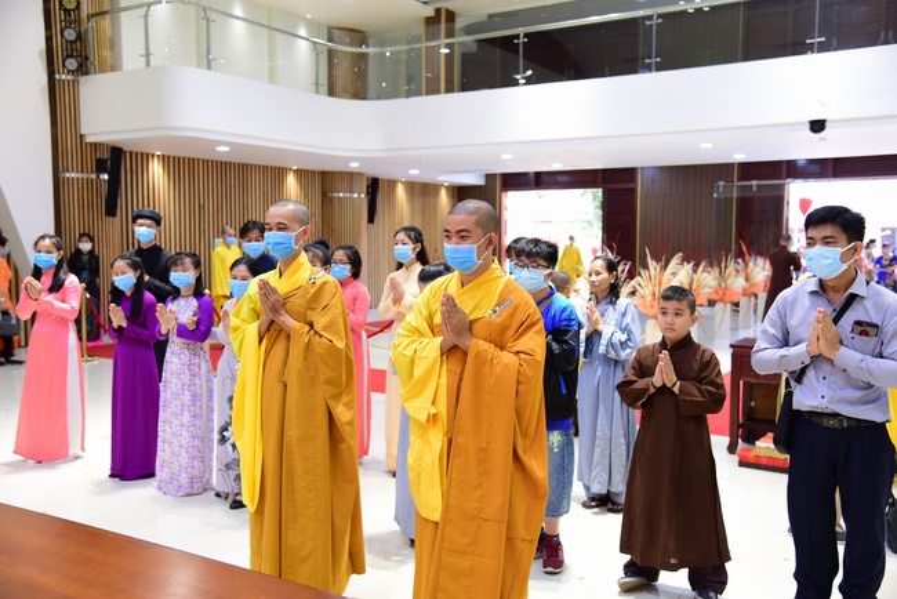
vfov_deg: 38.9
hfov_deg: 55.8
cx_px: 448
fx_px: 848
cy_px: 300
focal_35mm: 34
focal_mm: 34
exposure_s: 1/50
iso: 1000
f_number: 4
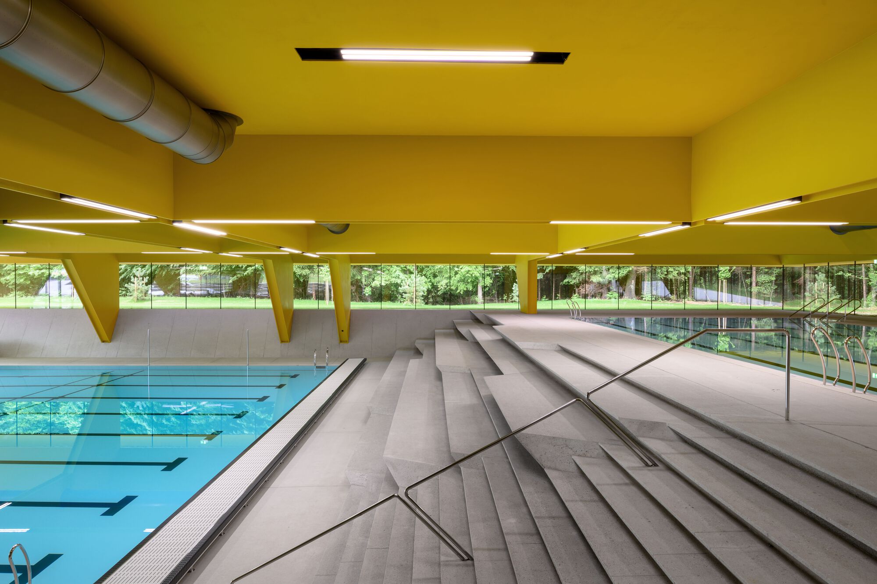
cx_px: 438
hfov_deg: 78.6
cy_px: 292
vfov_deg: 57.2
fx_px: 536
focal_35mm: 22
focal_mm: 22
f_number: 11
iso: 100
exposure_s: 1/1.25
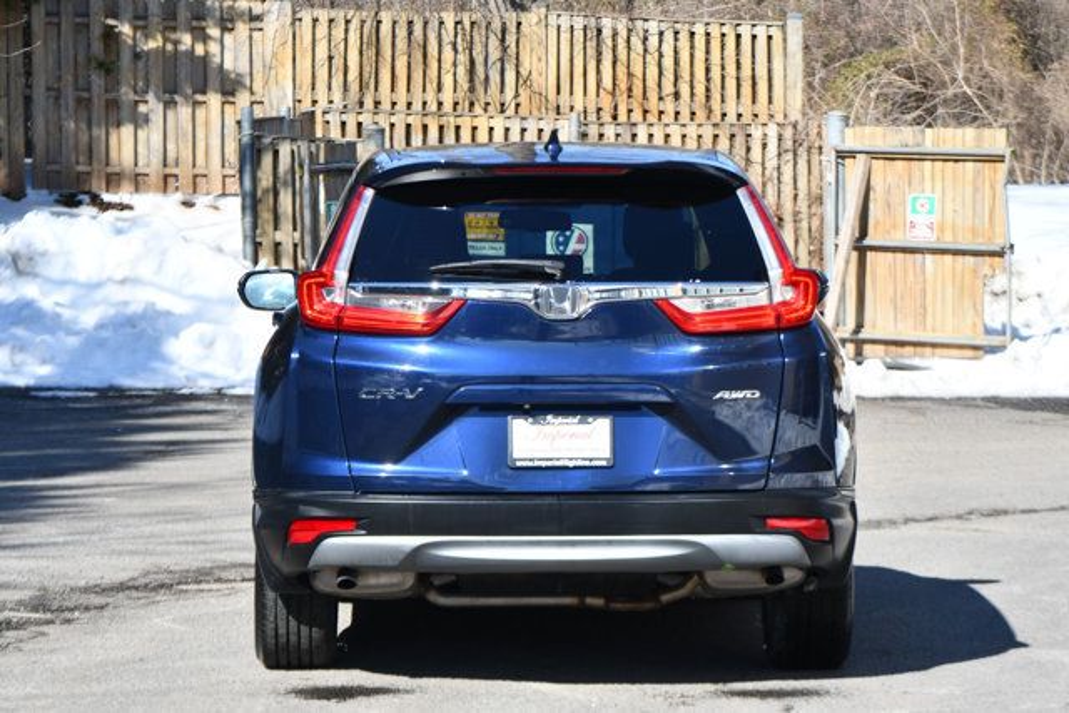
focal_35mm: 135
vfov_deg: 10.2
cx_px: 534
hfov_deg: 15.2
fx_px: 4009
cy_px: 356
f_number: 10
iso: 100
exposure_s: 1/400
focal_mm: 90
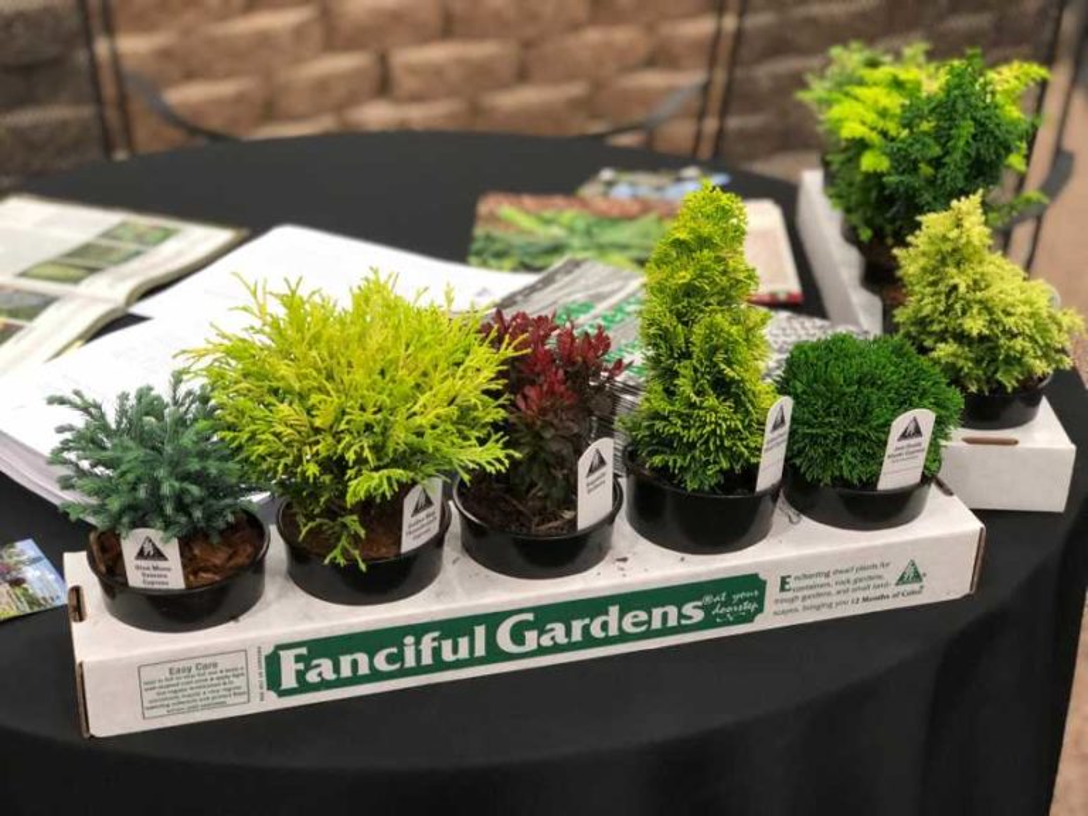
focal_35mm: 57
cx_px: 544
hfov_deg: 33.8
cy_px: 408
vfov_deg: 25.7
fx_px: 1792
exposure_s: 1/60
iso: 400
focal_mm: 6.6
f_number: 2.8
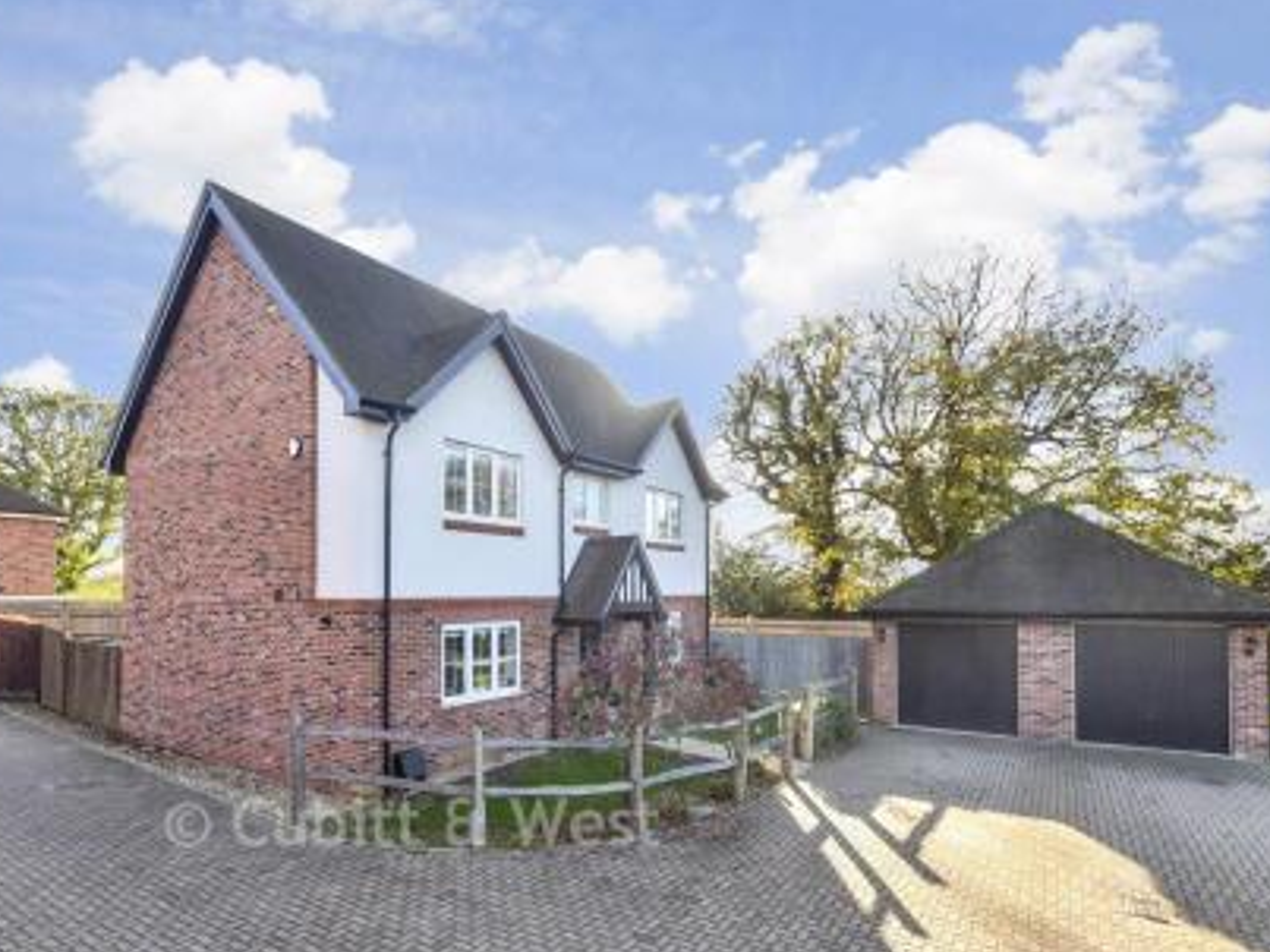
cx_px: 651
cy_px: 481
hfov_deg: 91.0
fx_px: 624
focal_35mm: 17
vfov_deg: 74.7
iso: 400
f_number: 8
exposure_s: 1/320
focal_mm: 10
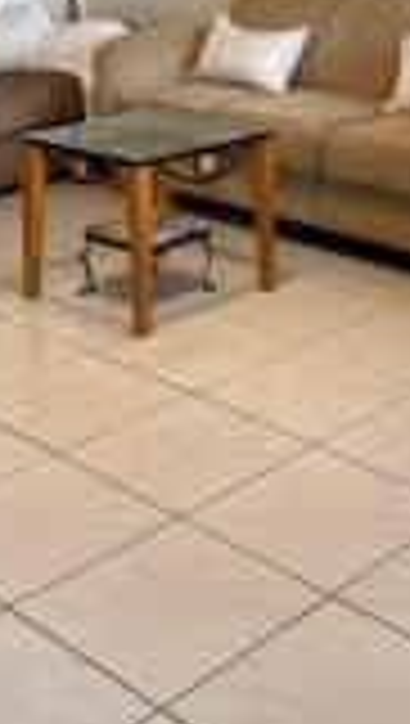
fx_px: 1252
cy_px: 67
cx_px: 338
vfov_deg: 30.8
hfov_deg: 18.4
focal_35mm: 65
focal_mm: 6.76
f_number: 1.78
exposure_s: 1/120
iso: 160
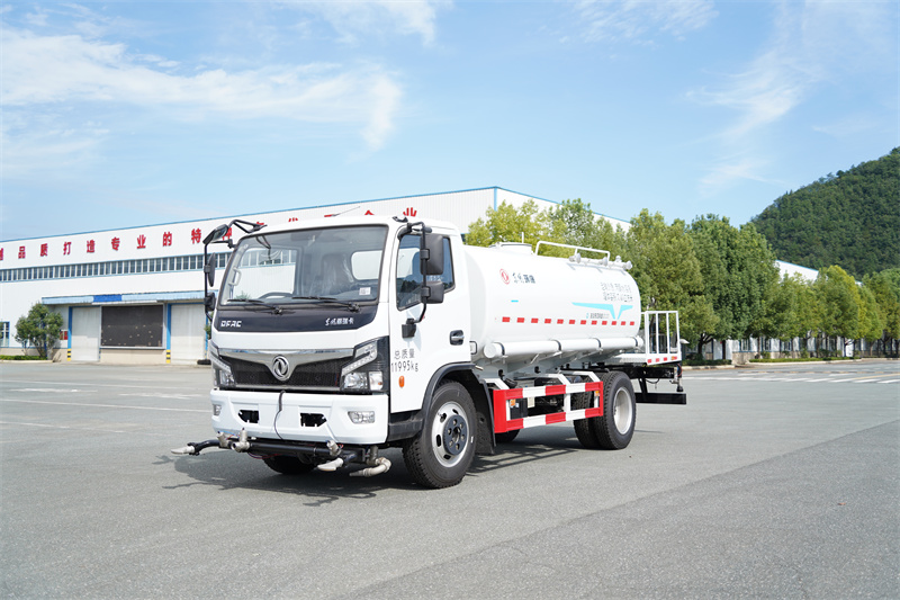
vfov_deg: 37.8
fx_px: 875
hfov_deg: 54.4
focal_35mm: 35
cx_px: 450
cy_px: 300
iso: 100
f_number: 3.2
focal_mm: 35
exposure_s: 1/800
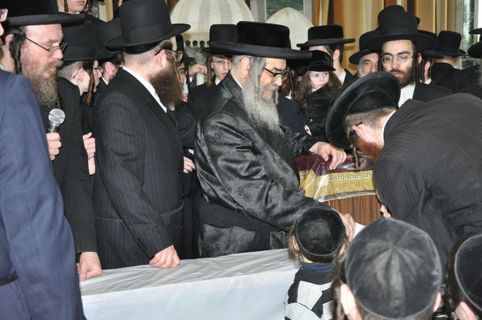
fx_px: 682
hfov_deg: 38.9
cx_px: 241
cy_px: 160
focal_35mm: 51
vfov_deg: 26.4
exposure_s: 1/60
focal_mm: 34
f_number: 4.2
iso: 800
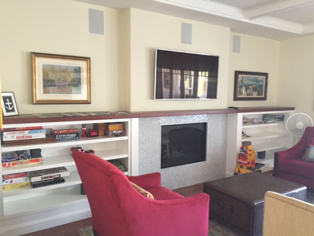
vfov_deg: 48.2
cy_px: 118
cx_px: 157
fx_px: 263
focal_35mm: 29
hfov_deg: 61.7
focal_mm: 4.15
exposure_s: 1/20
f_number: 2.2
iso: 250
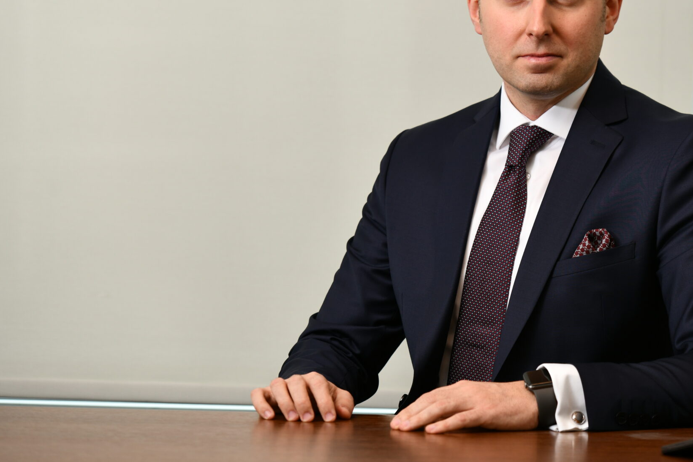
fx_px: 3753
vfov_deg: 7.0
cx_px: 533
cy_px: 134
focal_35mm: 195
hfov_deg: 10.5
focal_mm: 125
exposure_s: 1/100
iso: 200
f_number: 4
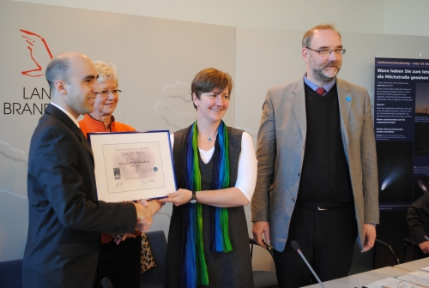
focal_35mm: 45
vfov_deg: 30.0
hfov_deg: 43.5
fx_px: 538
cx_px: 214
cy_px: 144
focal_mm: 30
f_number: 4.5
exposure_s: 1/30
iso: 280
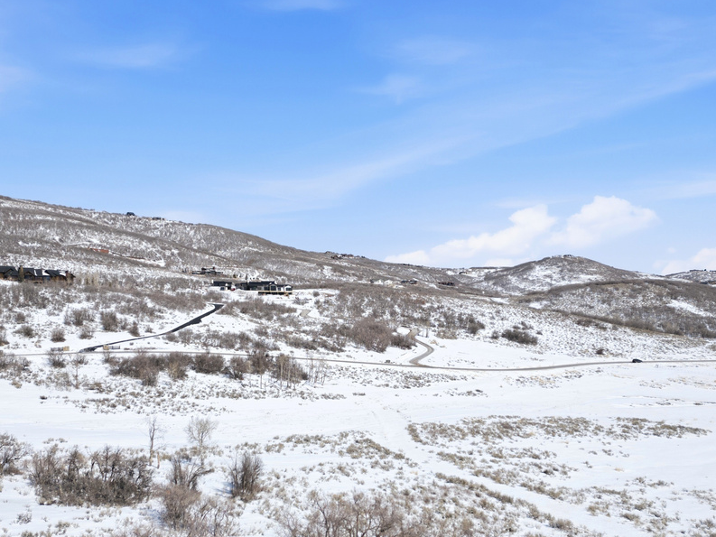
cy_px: 335
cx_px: 318
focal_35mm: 31
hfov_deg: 58.2
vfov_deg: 45.1
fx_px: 641
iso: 120
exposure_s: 1/8000
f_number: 1.7
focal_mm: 6.7
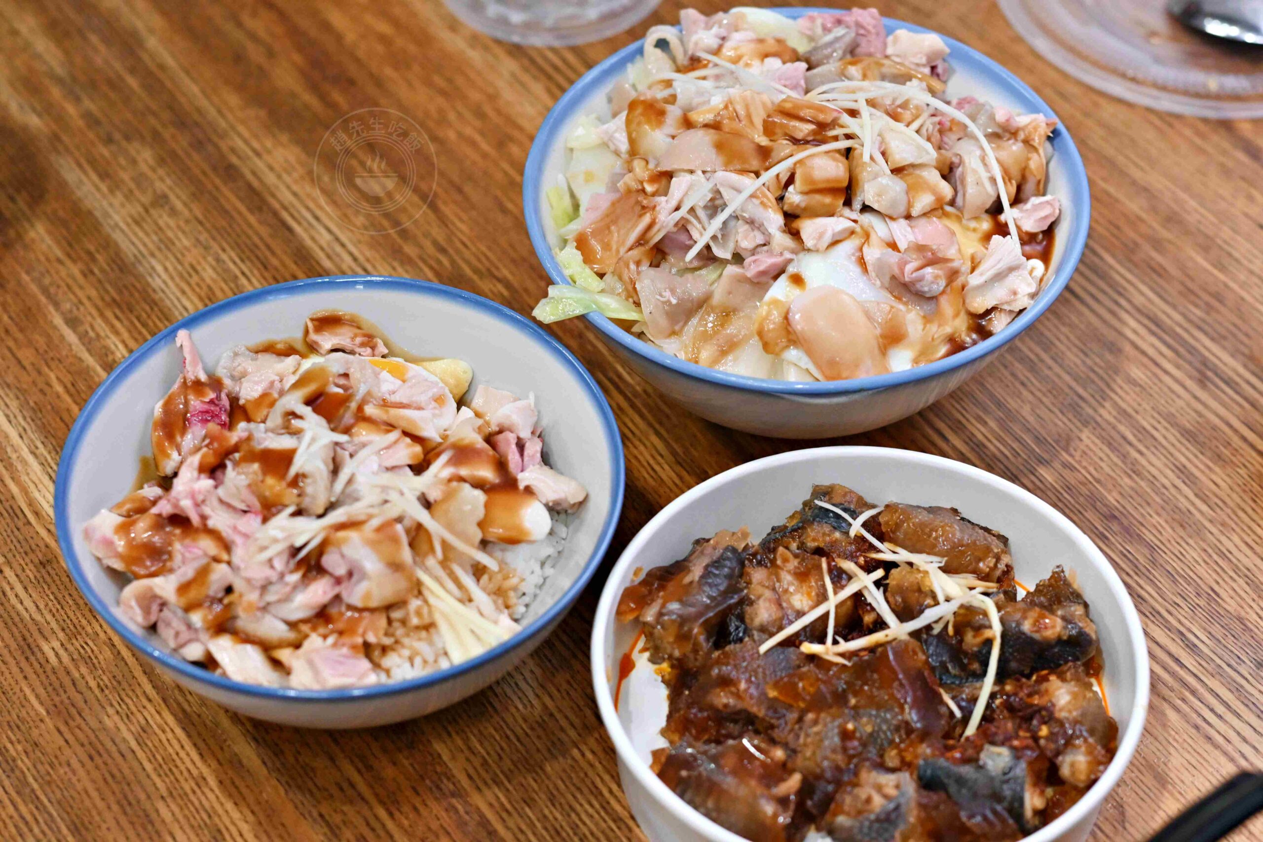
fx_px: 2631
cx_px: 632
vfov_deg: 18.2
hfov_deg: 27.0
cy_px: 421
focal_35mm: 75
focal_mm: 50
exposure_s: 1/200
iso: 1100
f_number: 3.2
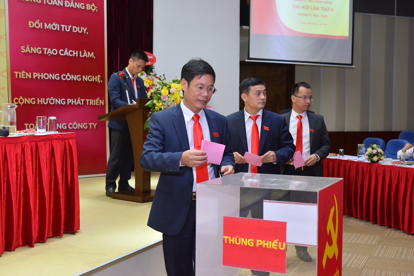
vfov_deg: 28.1
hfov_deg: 41.1
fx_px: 552
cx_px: 207
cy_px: 138
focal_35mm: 48
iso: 1000
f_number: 5
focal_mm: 48
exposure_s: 1/160
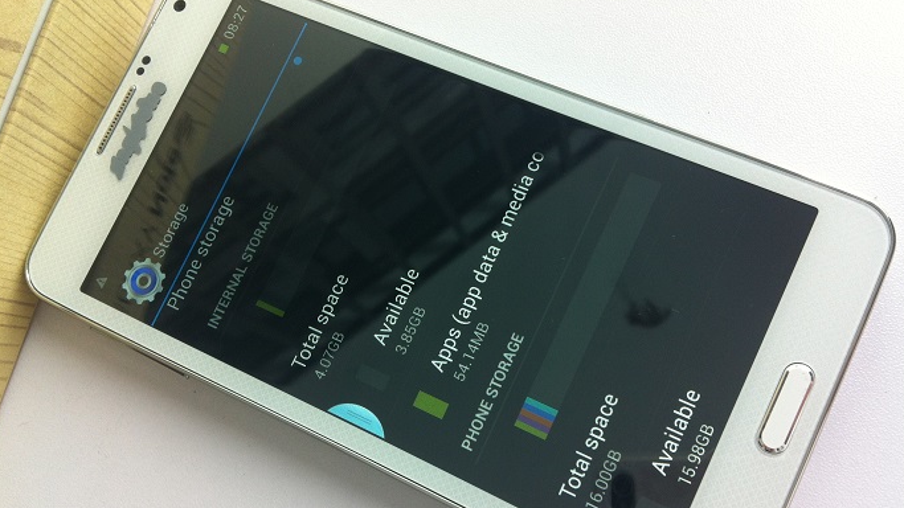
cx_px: 455
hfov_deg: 51.6
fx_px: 935
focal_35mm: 39
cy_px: 294
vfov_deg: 30.4
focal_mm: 3.85
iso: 80
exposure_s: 1/25
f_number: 2.8
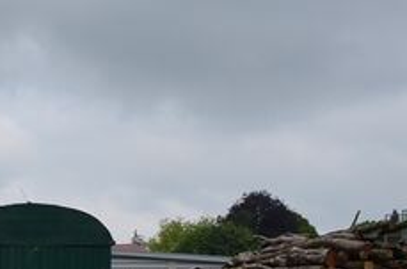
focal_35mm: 118
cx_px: -311
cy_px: 472
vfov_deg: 10.8
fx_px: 1329
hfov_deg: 15.2
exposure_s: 1/250
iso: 100
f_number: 8
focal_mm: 18
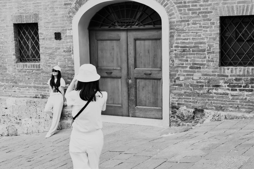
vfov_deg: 26.5
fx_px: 360
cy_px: 84
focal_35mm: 51
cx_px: 127
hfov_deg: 38.9
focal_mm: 34
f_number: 11
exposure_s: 1/25
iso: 200
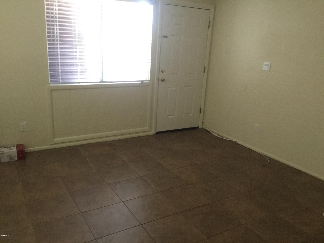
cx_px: 162
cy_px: 122
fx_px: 290
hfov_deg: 58.4
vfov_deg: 45.4
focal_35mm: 31
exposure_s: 1/15
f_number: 2.4
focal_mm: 3.3
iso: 250
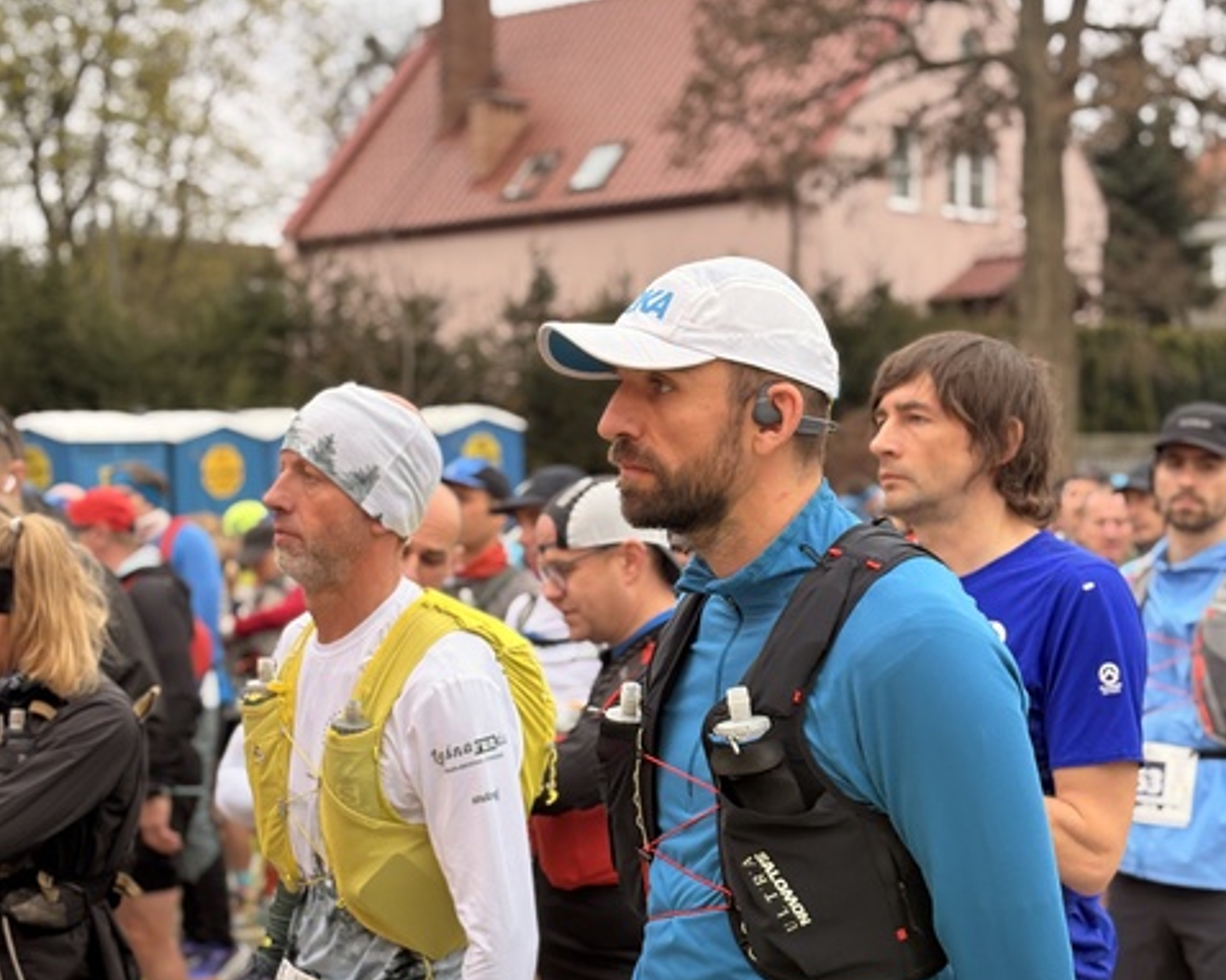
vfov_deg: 22.4
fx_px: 2466
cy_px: 598
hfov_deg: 27.9
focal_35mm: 68
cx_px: 613
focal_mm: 5.96
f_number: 1.6
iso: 32
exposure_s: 1/241
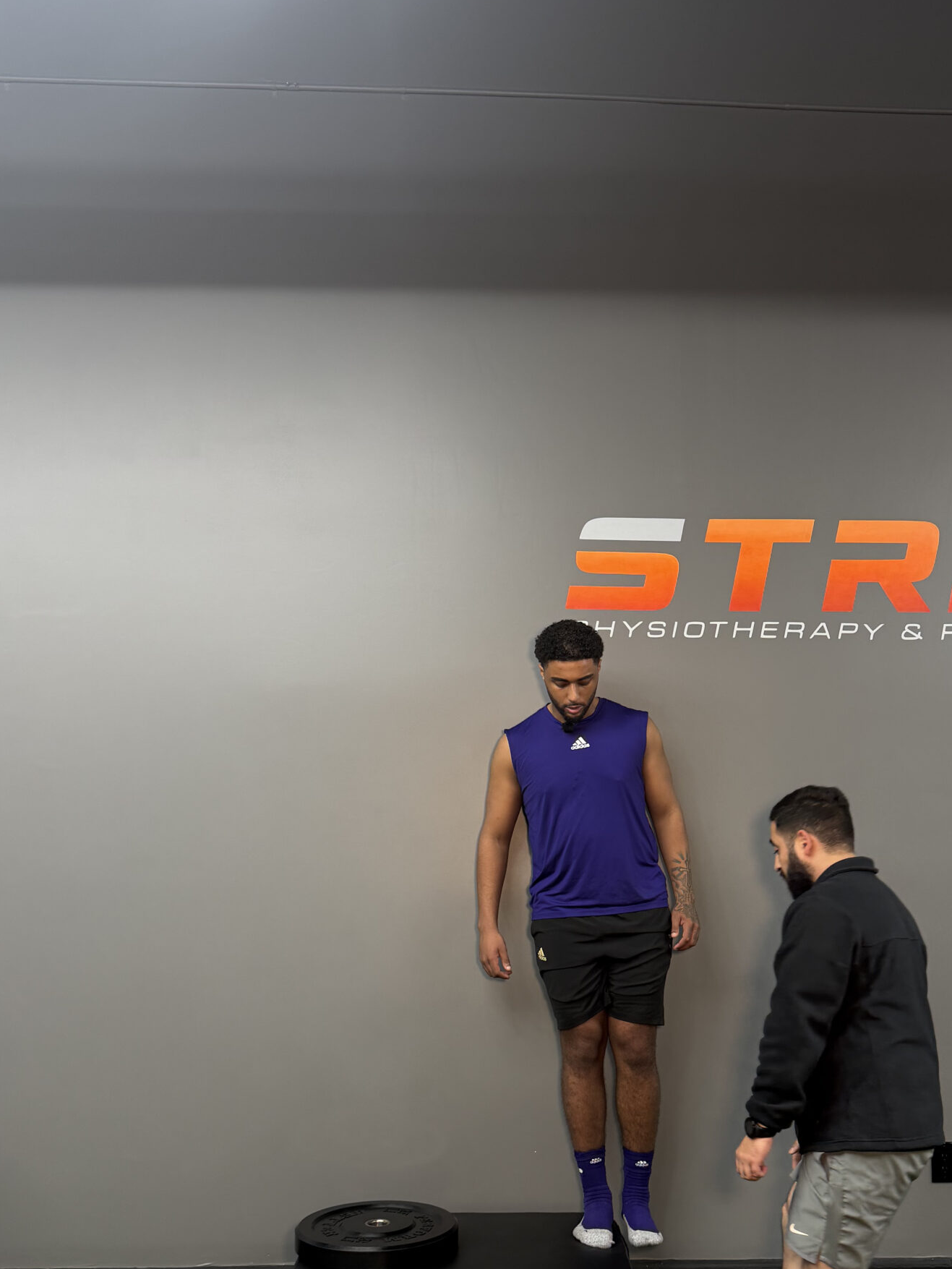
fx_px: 1283
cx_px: 565
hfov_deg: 40.6
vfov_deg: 52.0
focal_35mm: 35
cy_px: 801
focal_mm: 6.76
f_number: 1.78
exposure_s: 1/60
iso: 125
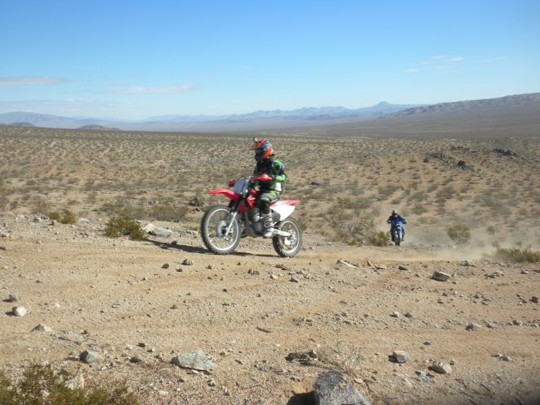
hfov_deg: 50.1
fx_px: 577
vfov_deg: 38.7
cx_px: 270
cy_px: 202
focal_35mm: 37
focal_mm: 6.6
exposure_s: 1/173
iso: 90
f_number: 10
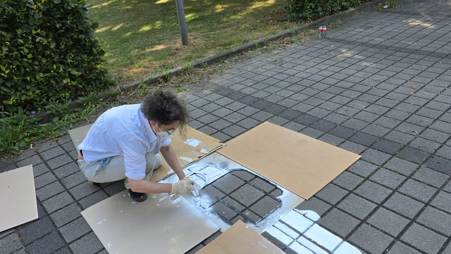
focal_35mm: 26
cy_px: 173
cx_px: 226
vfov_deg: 43.7
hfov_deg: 71.9
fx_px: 311
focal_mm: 6.3
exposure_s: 1/359
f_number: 1.7
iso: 25
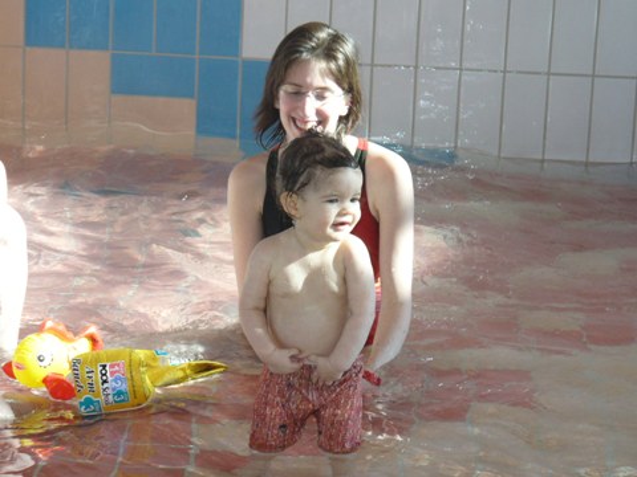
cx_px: 318
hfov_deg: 15.5
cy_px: 238
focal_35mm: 127
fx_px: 2337
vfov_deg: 11.7
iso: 200
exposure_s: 1/200
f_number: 3.7
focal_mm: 21
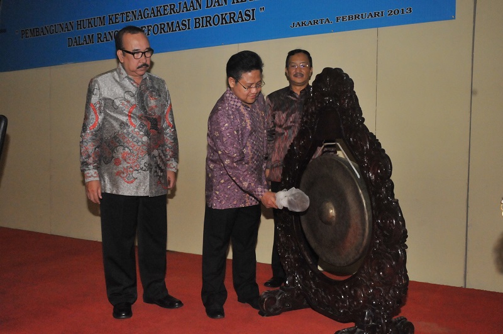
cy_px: 167
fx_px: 502
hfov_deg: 53.2
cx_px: 252
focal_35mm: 36
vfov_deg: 36.8
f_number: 9
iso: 2500
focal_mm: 24
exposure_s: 1/60
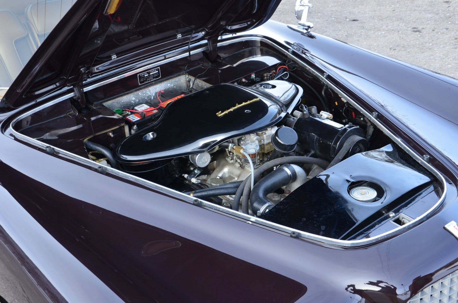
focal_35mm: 48
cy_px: 152
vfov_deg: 27.9
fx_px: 609
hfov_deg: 41.2
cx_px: 229
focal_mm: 32
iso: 400
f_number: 9.5
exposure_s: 1/45
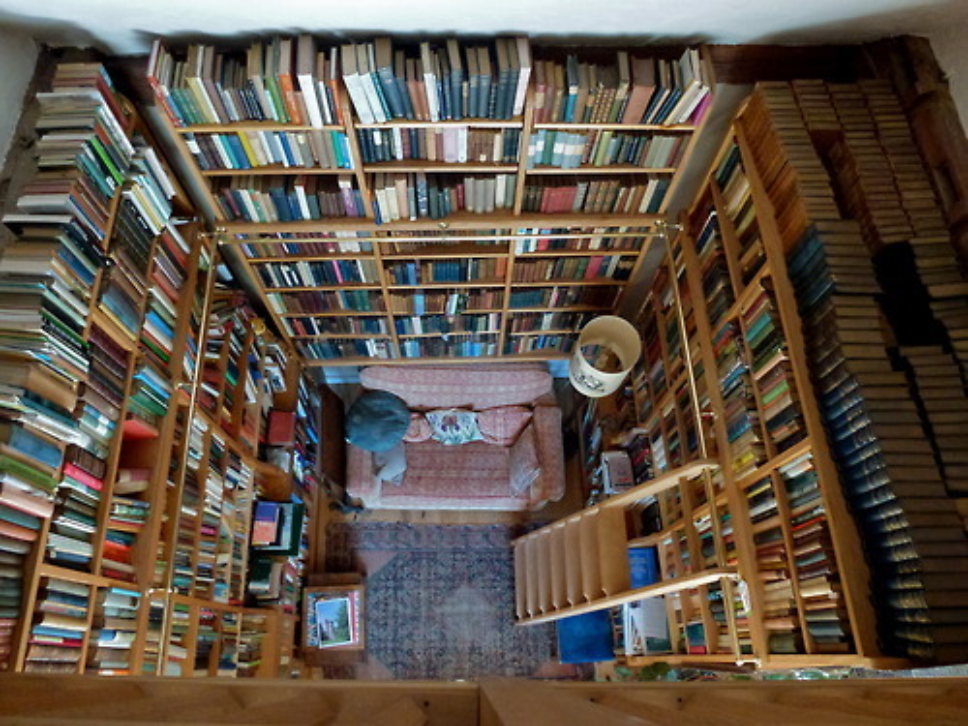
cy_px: 363
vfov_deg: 56.8
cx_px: 484
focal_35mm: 24
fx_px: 671
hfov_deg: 71.6
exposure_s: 1/30
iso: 400
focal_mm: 4.3
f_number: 3.3
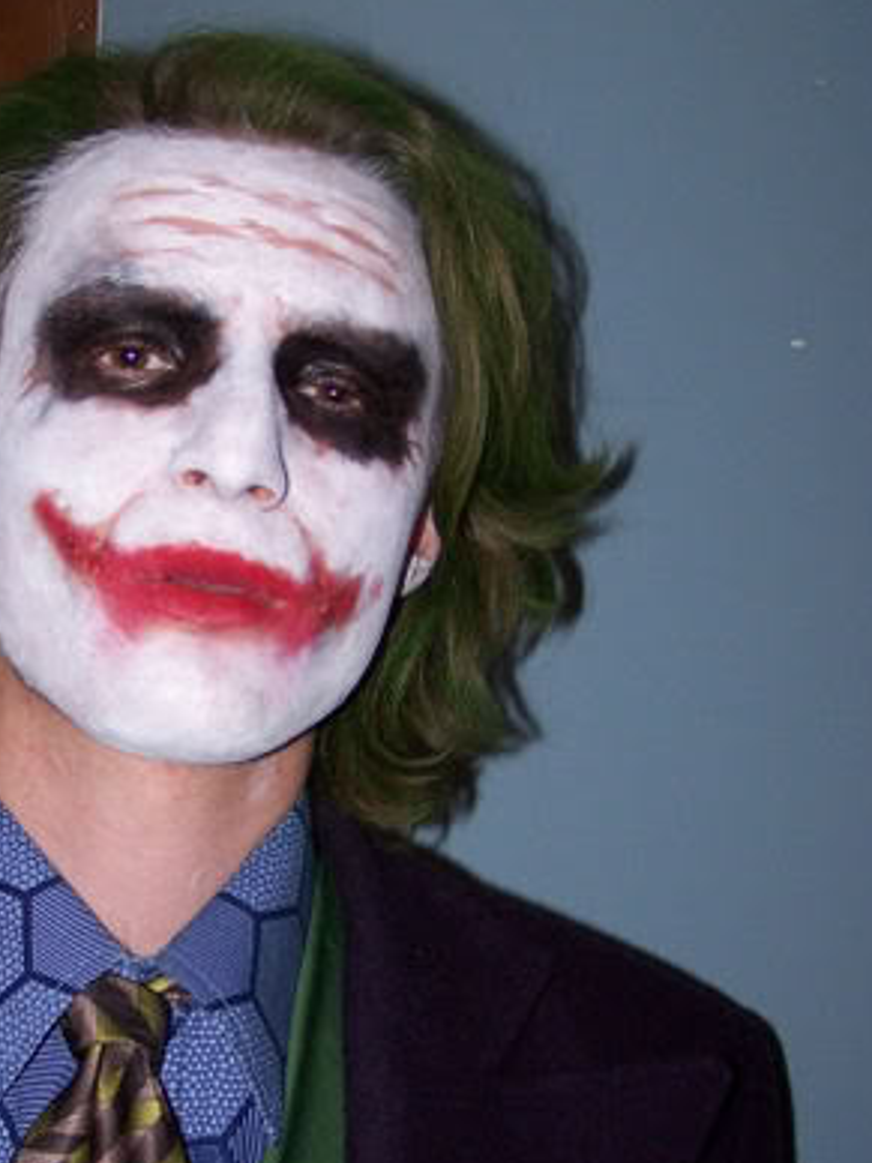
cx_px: 168
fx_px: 2385
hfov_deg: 20.5
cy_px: 800
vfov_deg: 27.2
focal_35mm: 71
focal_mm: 7.1
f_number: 2.9
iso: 140
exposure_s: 1/60
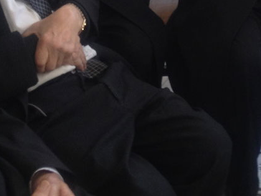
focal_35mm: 117
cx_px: 250
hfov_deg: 16.5
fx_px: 882
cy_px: -115
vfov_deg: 12.0
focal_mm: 4.28
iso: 80
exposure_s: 1/40
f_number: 2.4
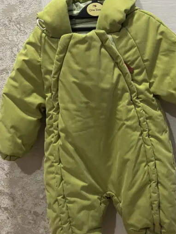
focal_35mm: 53
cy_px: 126
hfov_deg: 27.4
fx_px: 359
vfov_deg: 36.1
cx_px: 115
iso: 200
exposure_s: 1/33
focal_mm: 5.96
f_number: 1.6
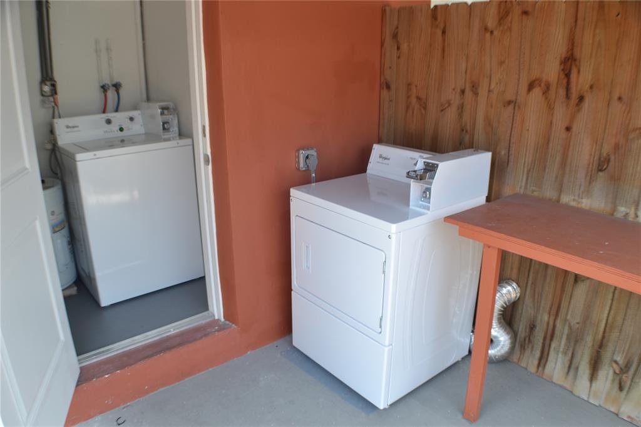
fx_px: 587
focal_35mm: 33
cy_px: 214
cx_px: 320
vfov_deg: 39.9
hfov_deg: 57.2
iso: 100
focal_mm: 22
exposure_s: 1/50
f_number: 5
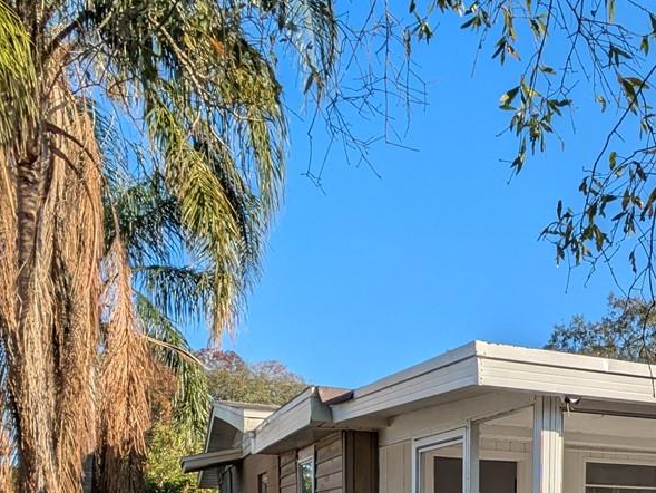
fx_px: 720
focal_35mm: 38
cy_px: 580
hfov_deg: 46.7
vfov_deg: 31.9
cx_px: 511
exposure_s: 1/1658
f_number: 2.2
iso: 49
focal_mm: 1.83
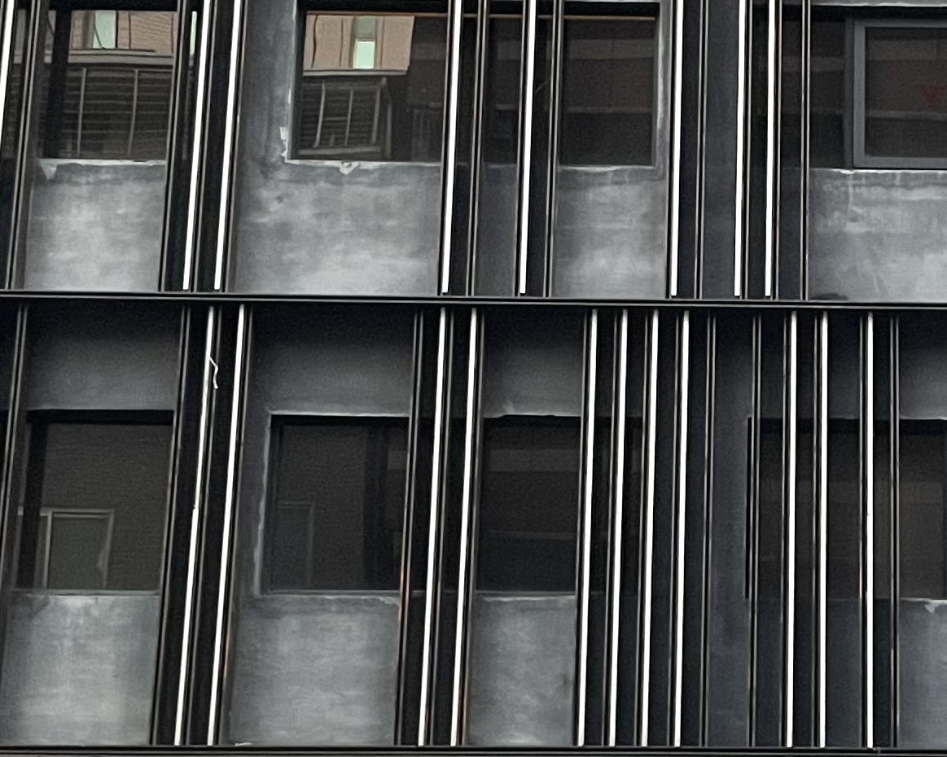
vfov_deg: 17.4
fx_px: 2466
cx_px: 875
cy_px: 457
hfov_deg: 21.2
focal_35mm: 88
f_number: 1.6
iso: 800
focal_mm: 4.2
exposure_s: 1/30
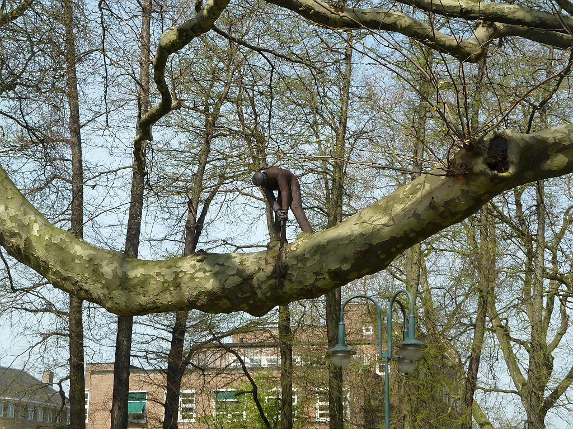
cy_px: 214
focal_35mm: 72
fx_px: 1192
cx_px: 286
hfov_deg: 27.0
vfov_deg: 20.4
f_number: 4.1
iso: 80
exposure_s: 1/320
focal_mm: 11.9
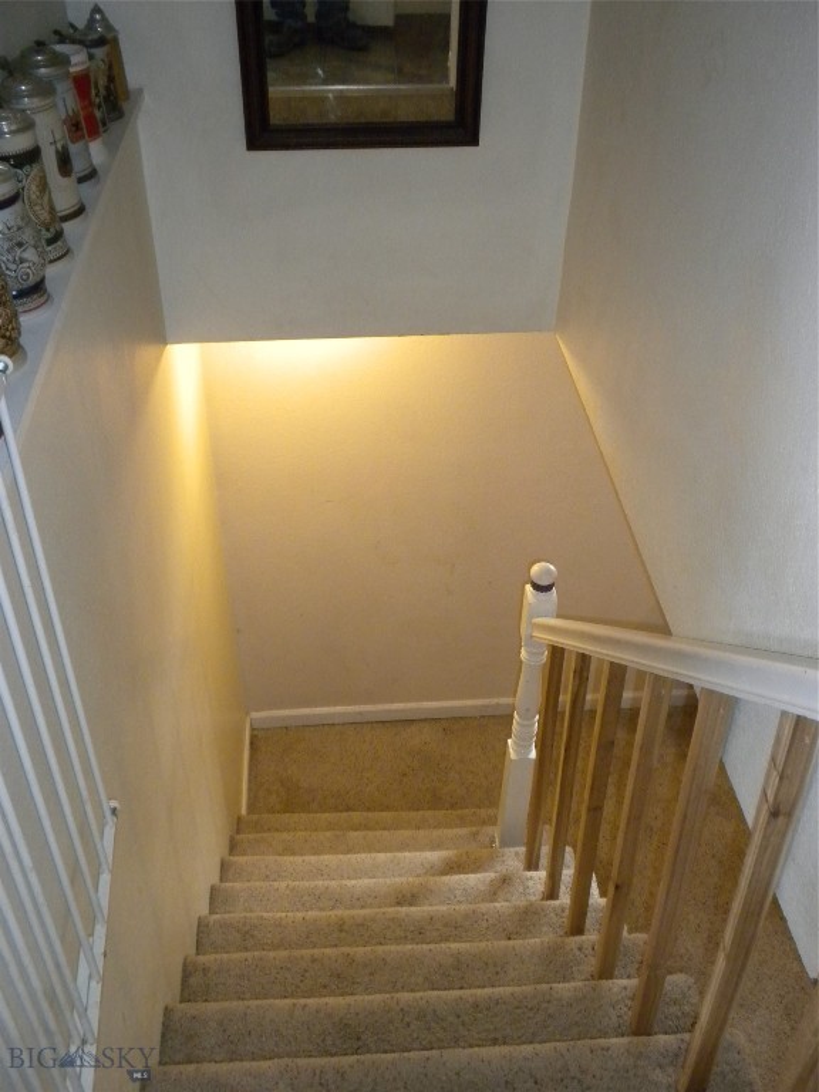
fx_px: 1167
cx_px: 410
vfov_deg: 50.1
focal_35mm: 37
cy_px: 546
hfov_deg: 38.7
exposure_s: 1/30
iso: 400
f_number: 3.5
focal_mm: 6.6
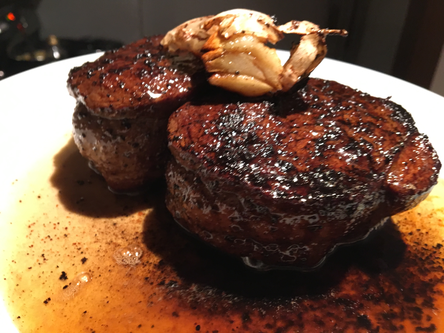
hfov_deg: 61.7
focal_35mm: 29
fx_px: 372
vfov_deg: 48.2
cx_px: 222
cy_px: 166
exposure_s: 1/30
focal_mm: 4.15
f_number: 2.2
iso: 160
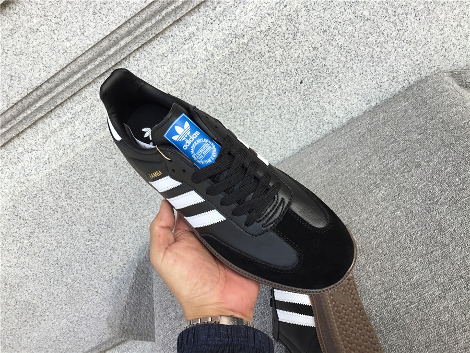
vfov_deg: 45.4
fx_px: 421
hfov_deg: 58.4
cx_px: 235
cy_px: 176
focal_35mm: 31
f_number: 2.4
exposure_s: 1/267
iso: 25
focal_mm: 3.3
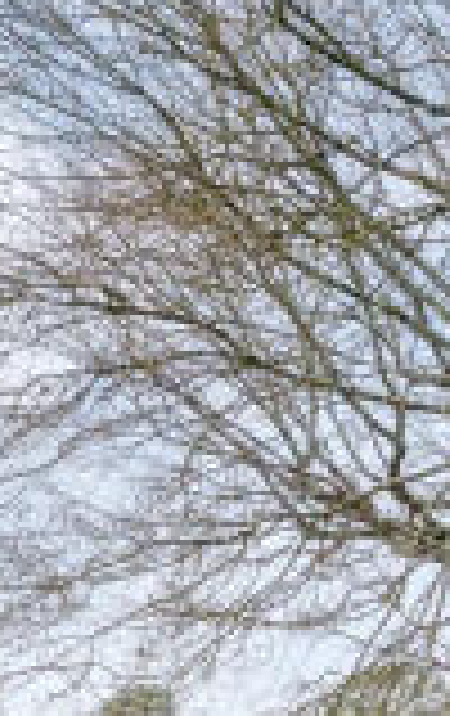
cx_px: 630
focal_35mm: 69
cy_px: 894
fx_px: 1350
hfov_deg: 17.4
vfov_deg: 26.0
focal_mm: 16.5
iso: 2000
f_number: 7.1
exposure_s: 1/800
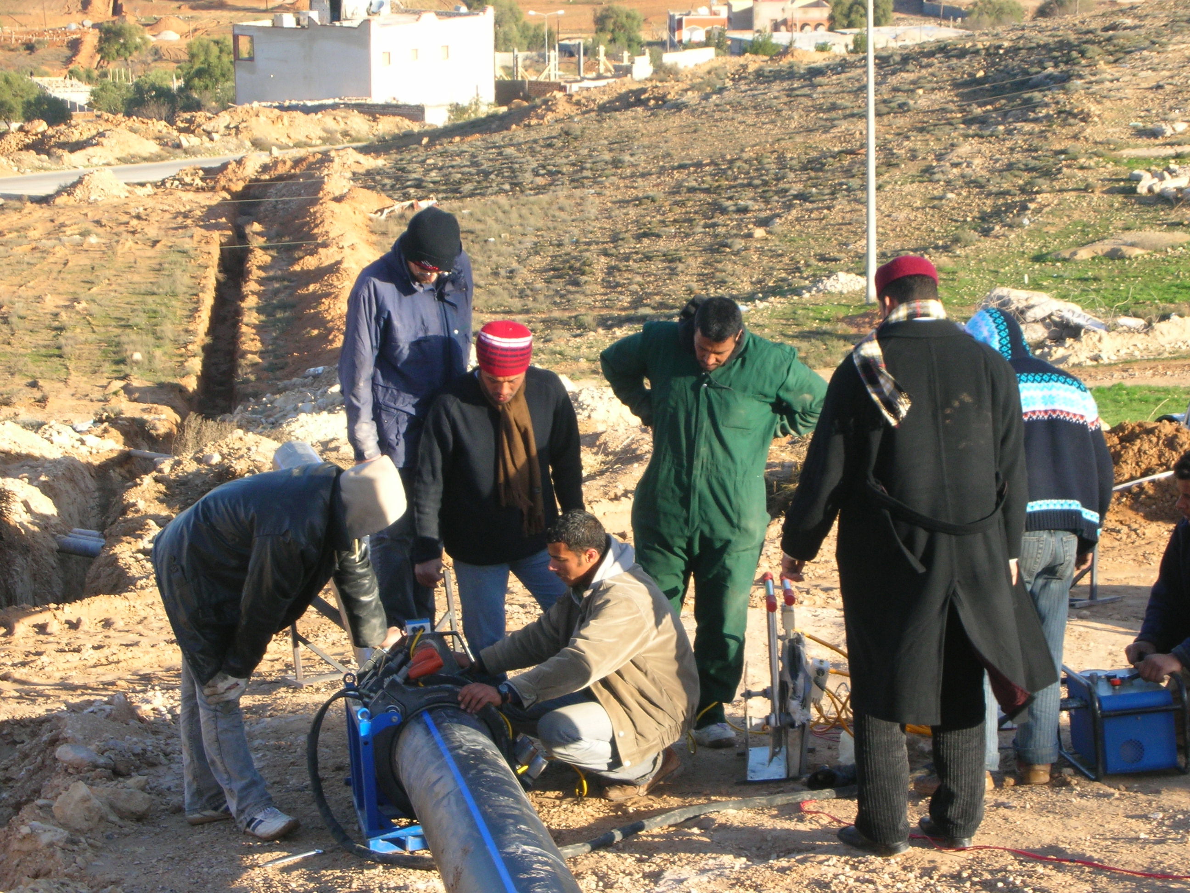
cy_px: 446
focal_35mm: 105
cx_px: 595
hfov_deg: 18.7
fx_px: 3610
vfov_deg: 14.1
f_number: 5.4
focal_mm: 17.4
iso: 50
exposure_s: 1/77.4
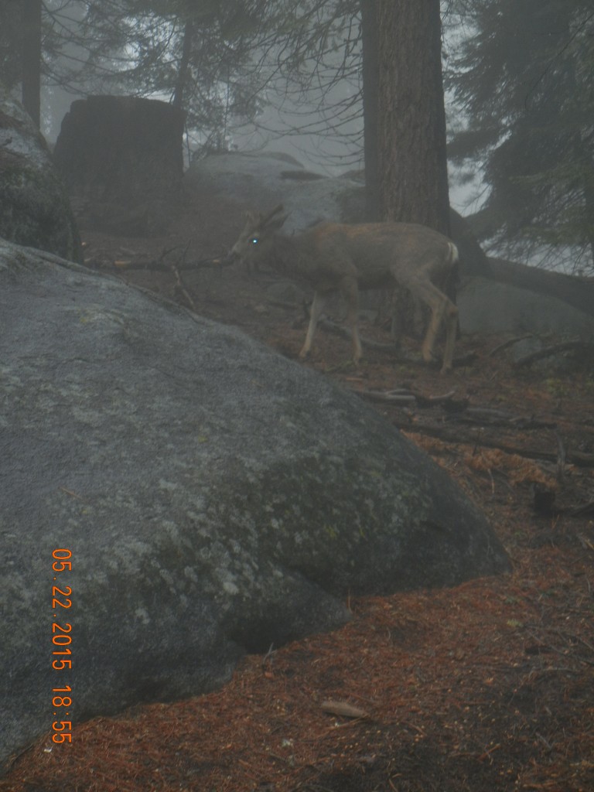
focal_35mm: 133
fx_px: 3043
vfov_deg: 14.8
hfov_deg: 11.1
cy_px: 396
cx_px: 297
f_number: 4.6
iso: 200
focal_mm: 24
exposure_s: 1/60
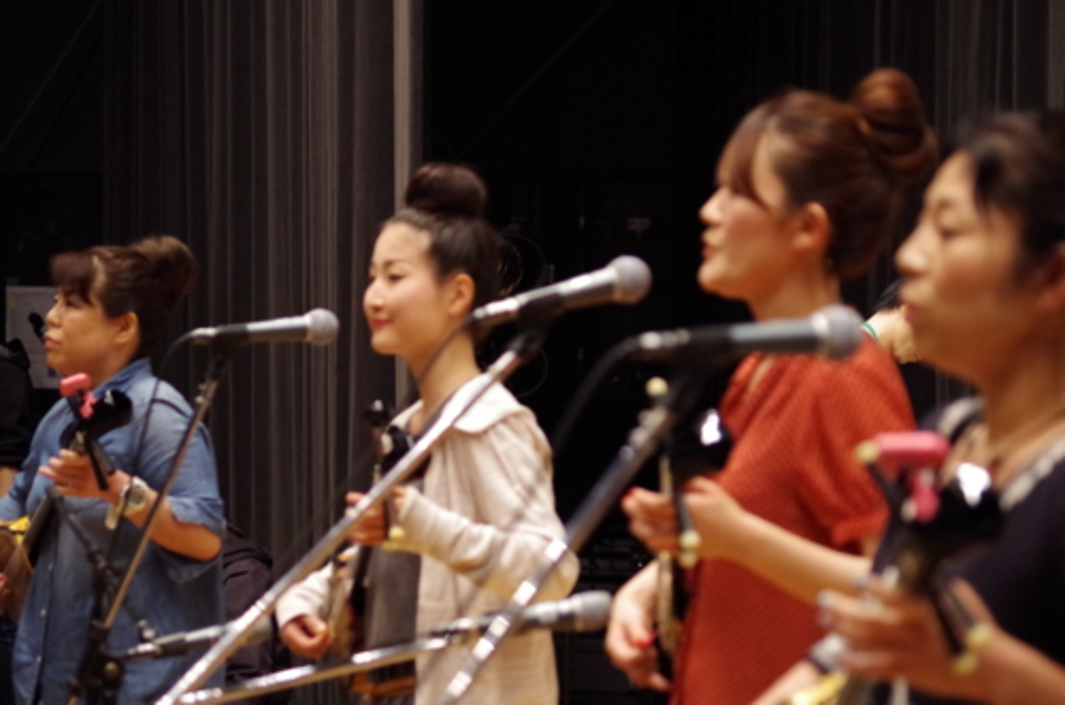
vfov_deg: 8.7
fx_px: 4634
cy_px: 352
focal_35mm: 157
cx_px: 532
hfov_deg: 13.1
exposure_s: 1/30
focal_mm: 105
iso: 3200
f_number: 4.5
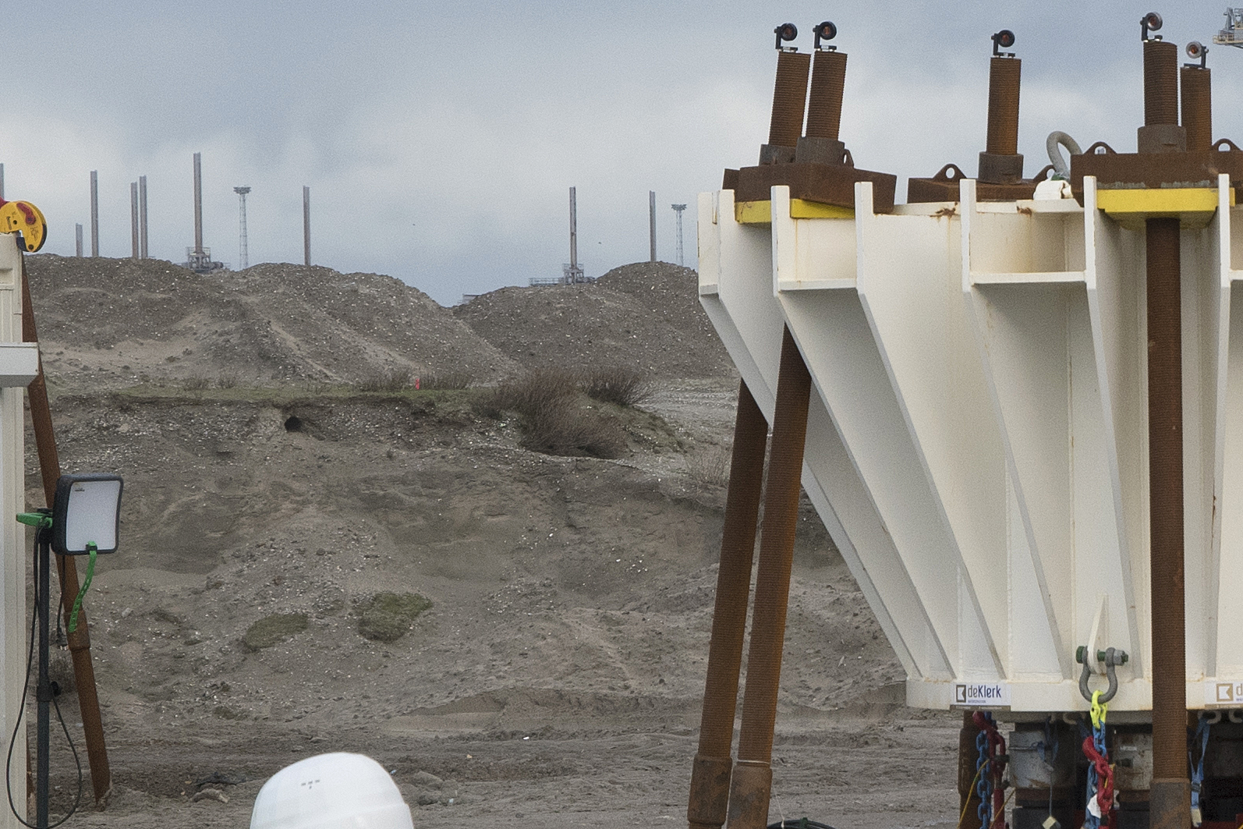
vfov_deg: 5.7
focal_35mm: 241
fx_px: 8321
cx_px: 1519
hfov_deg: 8.4
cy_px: 541
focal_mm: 46
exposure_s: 1/1000
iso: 500
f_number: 6.3
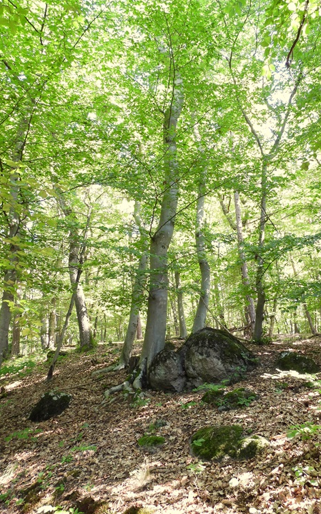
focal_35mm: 27
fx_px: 378
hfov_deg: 45.7
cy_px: 254
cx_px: 195
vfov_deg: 68.4
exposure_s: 1/30
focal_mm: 4.3
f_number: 2.8
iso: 140
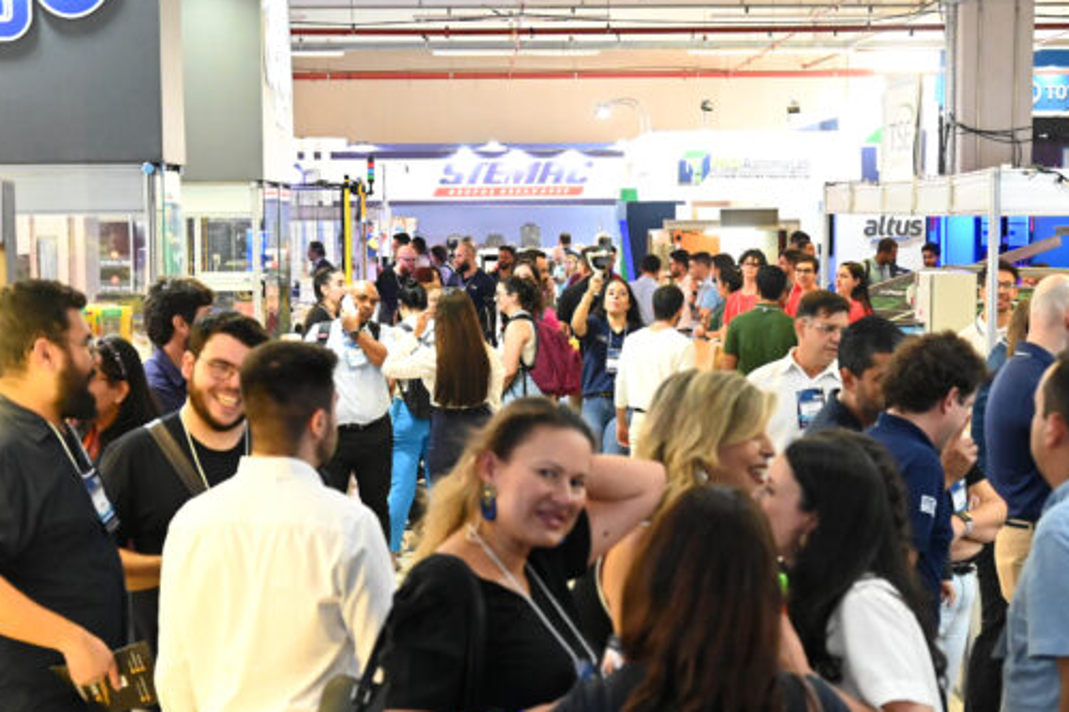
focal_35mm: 78
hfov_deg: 26.0
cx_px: 496
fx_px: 2315
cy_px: 521
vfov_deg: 17.4
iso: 10000
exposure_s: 1/200
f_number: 5.6
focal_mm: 52
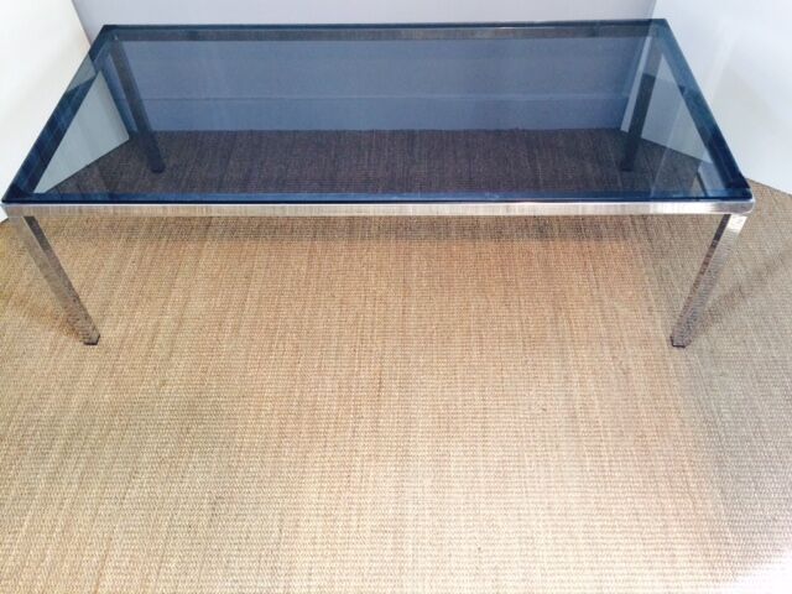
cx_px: 396
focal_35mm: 29
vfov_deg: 48.2
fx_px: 664
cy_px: 297
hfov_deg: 61.7
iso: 50
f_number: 2.2
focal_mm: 4.15
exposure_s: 1/30
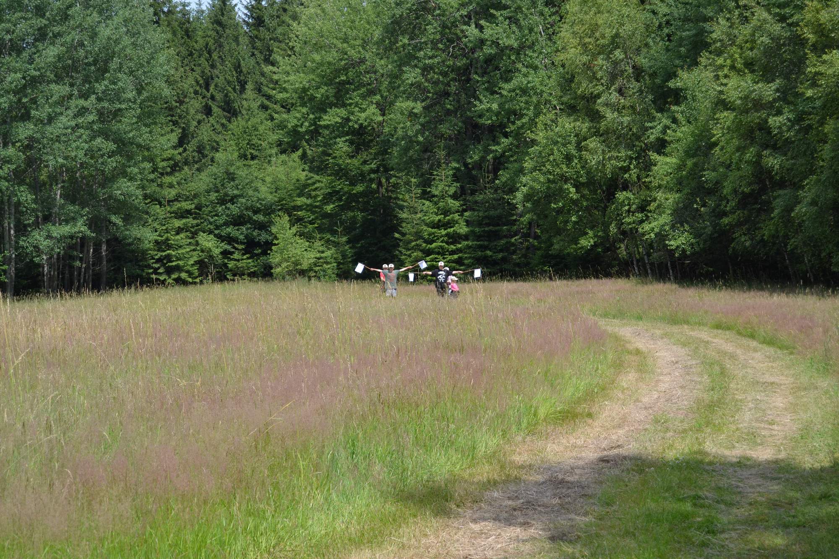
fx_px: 1922
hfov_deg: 24.6
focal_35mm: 82
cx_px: 420
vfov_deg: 16.6
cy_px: 280
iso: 400
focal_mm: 55
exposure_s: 1/1000
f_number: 5.6
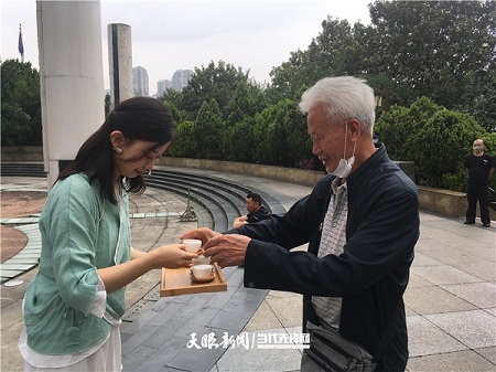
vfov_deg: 48.2
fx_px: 415
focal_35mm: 29
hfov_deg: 61.7
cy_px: 186
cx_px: 248
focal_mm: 4.15
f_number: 2.2
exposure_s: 1/409
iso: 25
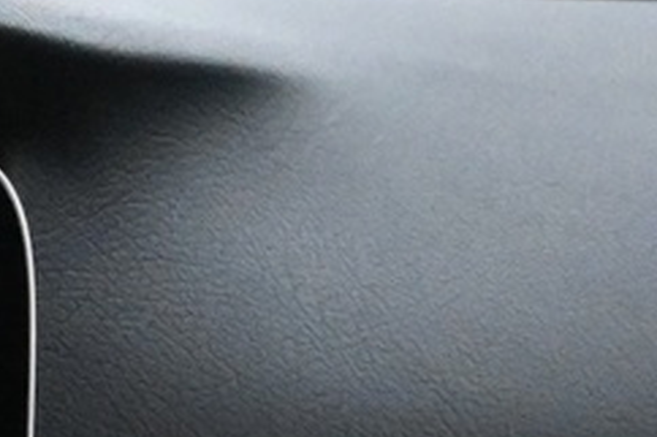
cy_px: 1162
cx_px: -1167
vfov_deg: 4.0
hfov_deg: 5.9
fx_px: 6043
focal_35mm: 331
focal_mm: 33
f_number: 5
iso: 6400
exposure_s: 1/50
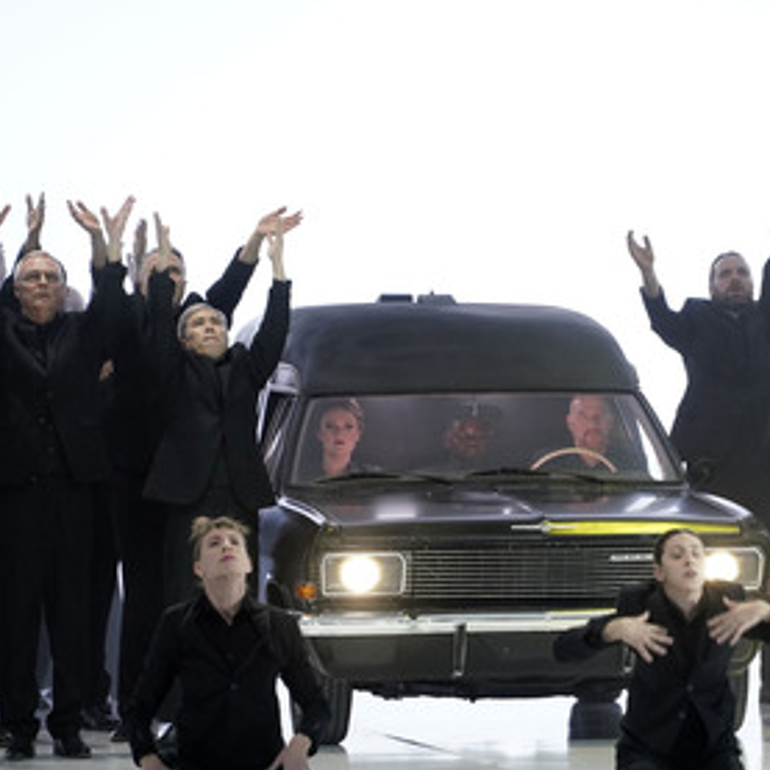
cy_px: 398
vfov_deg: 6.3
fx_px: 6971
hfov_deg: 6.3
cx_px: 568
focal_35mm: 277
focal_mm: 200
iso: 2500
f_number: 5.6
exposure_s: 1/320
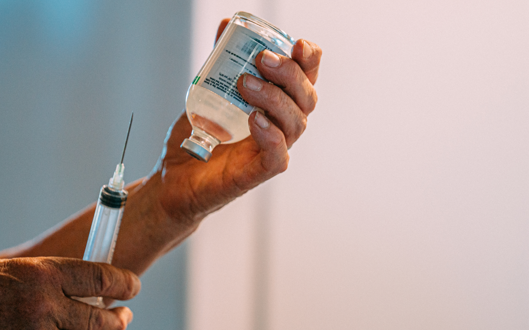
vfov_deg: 4.6
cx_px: 264
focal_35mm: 283
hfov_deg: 7.4
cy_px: 154
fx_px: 4080
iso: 400
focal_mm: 185
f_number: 2.8
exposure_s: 1/50
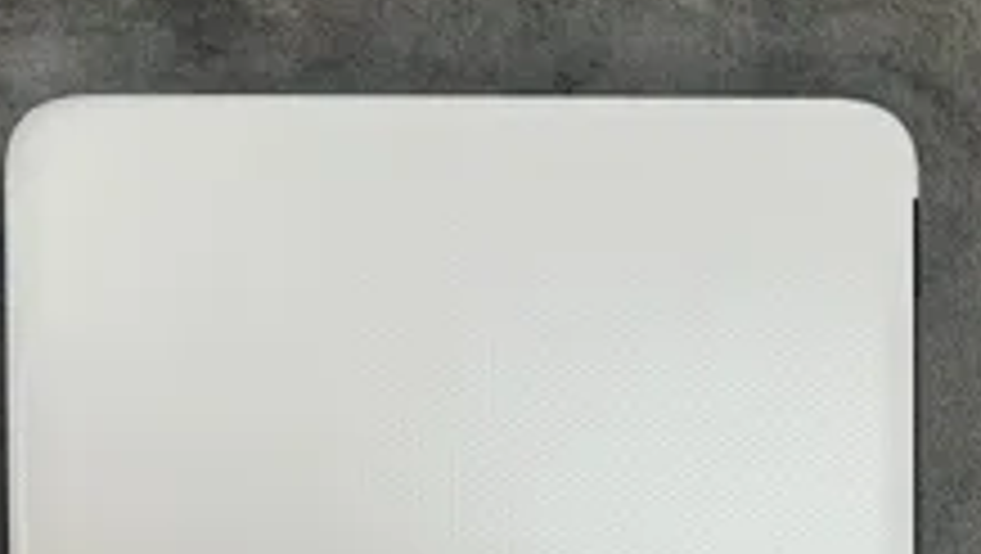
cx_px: 490
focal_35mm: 52
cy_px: 721
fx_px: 1354
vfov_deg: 21.0
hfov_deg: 39.8
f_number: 1.5
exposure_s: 1/100
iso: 80
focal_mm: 5.7
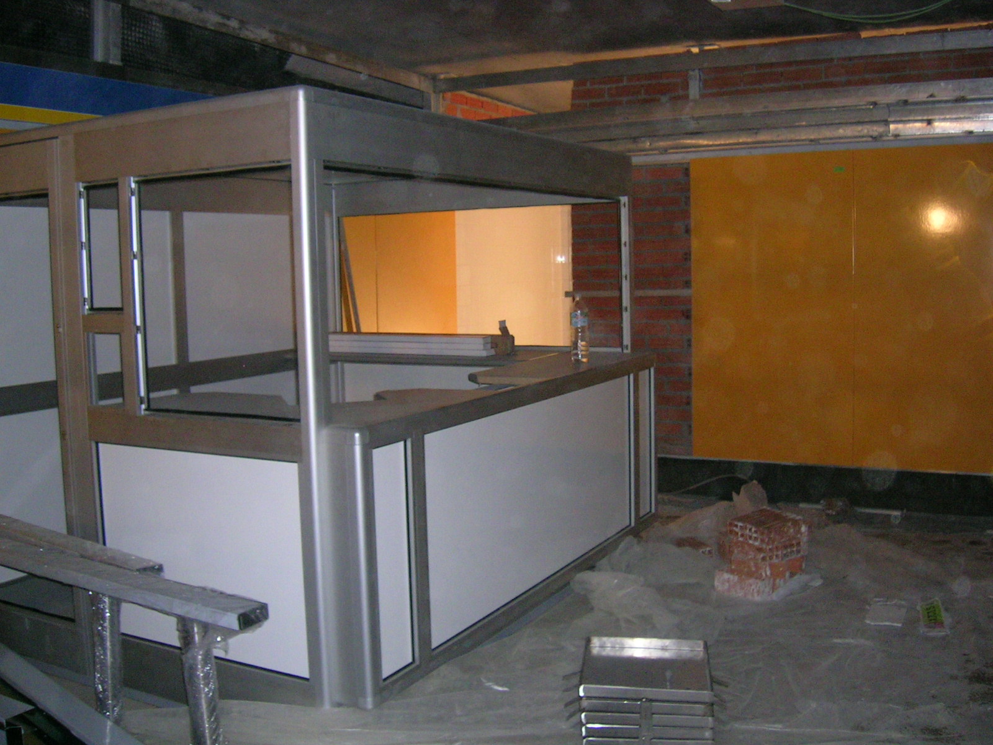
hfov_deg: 52.6
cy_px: 372
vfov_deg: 40.7
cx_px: 496
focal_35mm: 35
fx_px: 1004
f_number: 2.8
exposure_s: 1/60.1
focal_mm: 5.4
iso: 200
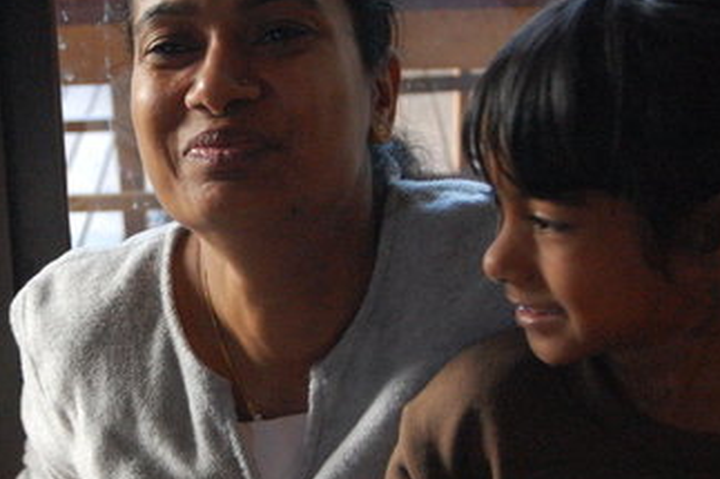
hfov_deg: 18.0
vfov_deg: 12.1
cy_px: 250
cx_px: 176
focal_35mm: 113
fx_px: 2259
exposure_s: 1/60
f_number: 4.8
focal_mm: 38
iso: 1600
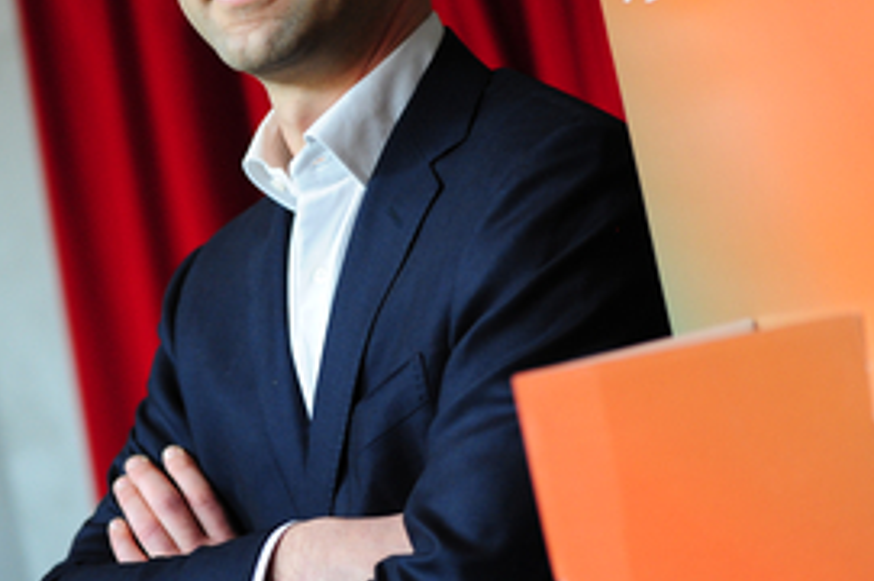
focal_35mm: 124
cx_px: 384
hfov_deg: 16.5
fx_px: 3007
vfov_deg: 11.0
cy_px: 173
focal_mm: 70
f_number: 3.2
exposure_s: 1/25
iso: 1600
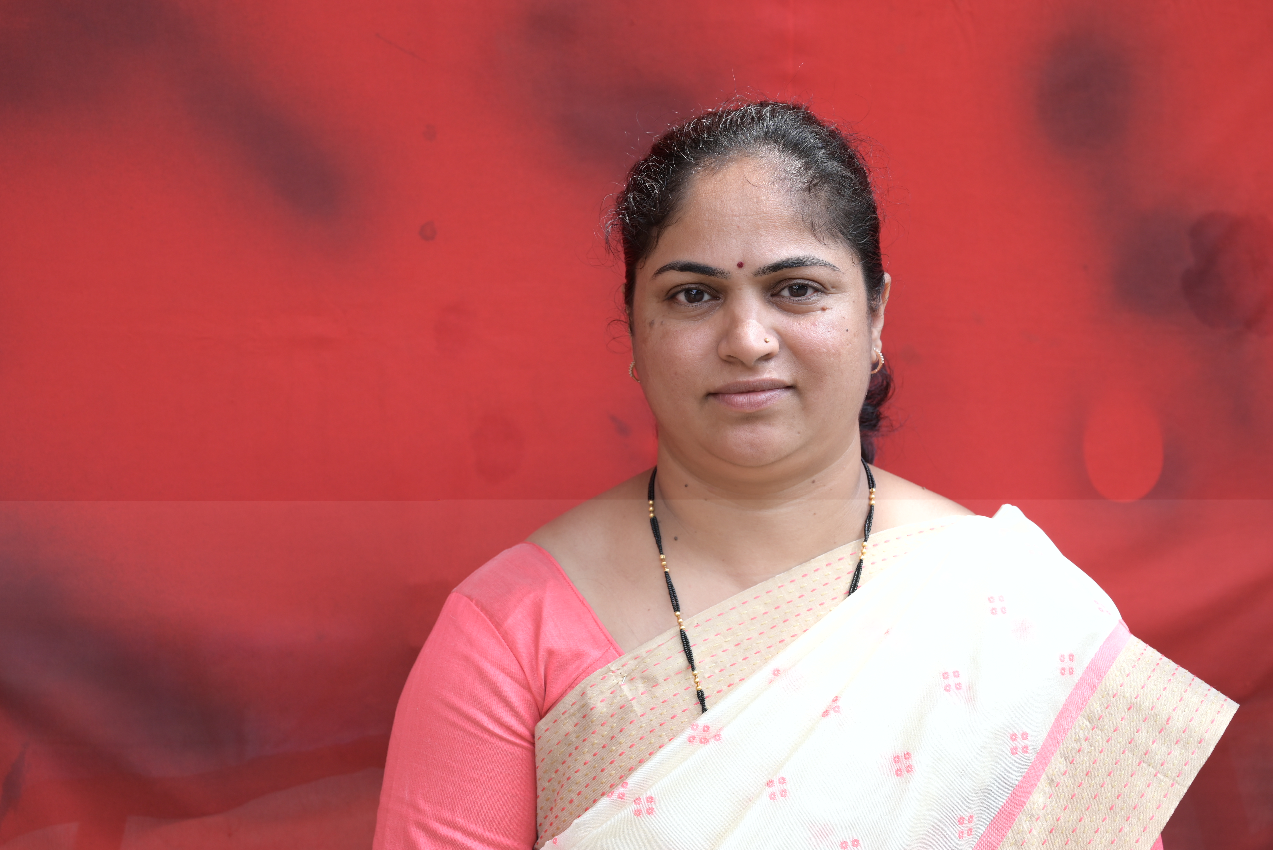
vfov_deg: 24.2
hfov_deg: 35.6
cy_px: 425
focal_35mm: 56
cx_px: 636
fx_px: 1981
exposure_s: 1/125
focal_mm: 56
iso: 160
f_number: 6.3
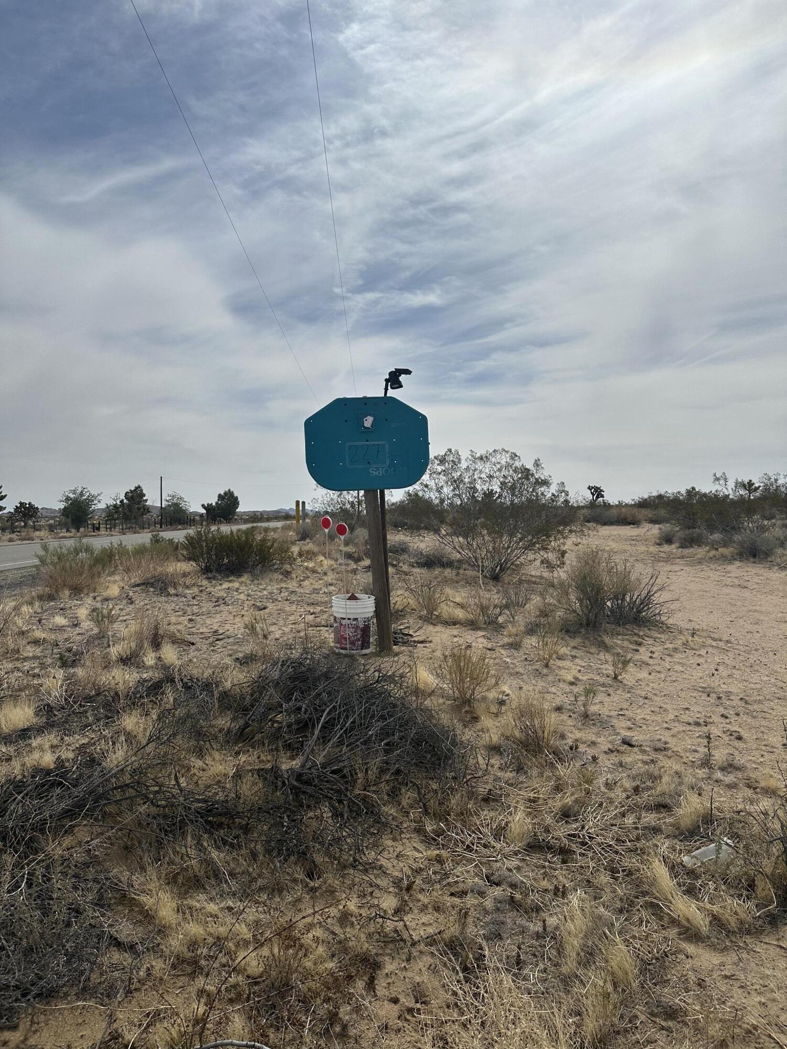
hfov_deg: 56.8
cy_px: 524
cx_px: 394
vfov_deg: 71.6
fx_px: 728
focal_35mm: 24
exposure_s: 1/15625
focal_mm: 6.86
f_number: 1.78
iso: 80
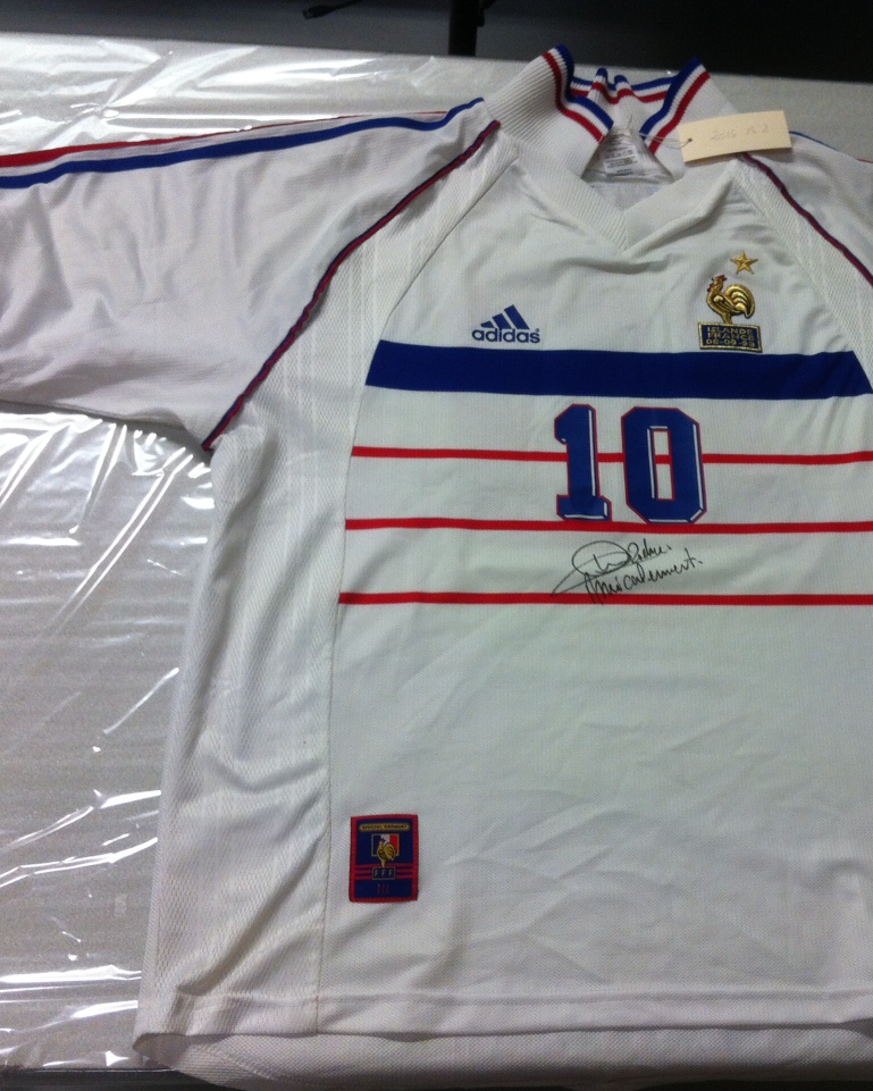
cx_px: 598
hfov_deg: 32.4
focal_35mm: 46
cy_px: 548
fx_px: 1485
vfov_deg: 40.3
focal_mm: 3.85
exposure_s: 1/30
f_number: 2.8
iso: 80
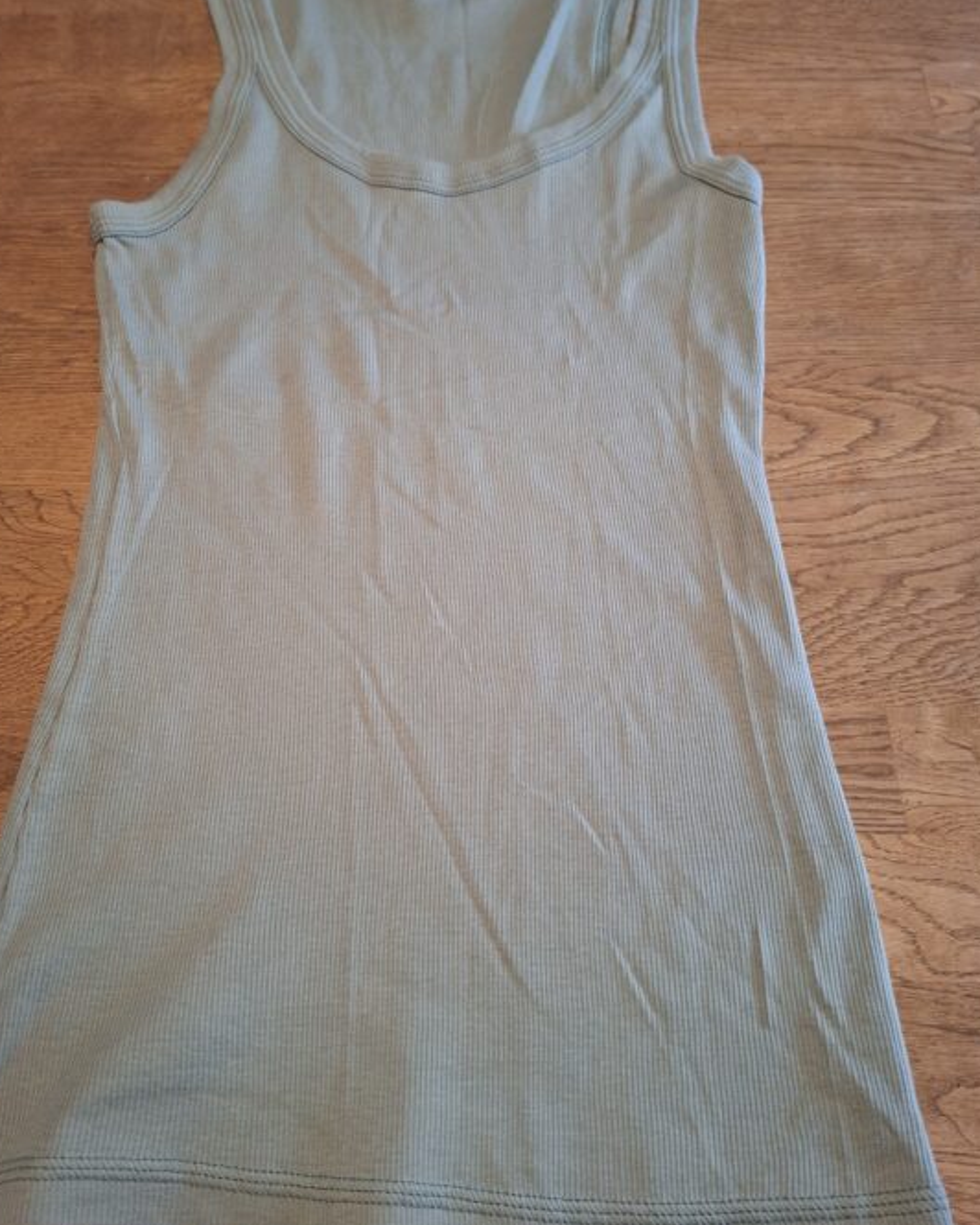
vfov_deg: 64.0
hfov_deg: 53.2
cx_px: 466
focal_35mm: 27
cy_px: 575
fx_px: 979
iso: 400
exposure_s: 1/30
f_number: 1.8
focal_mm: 5.54
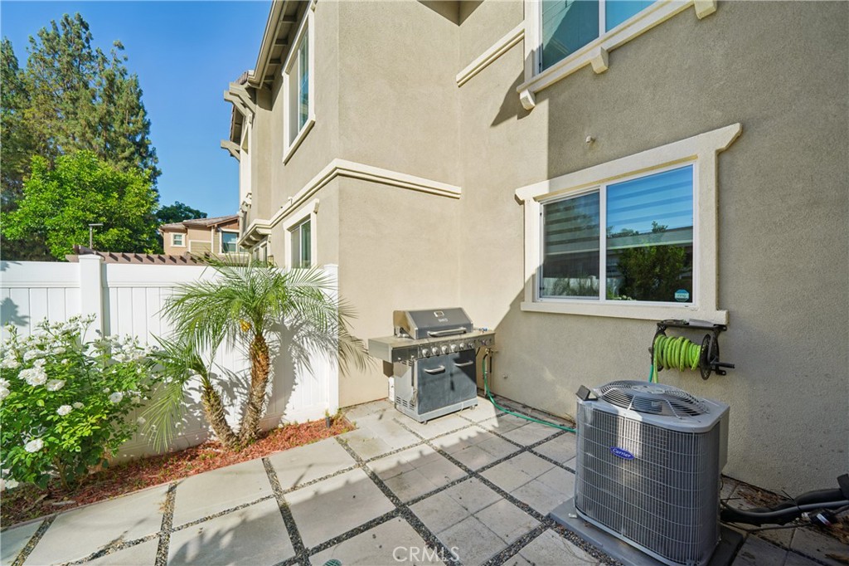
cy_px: 283
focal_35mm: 13
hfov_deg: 108.3
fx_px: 306
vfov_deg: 85.4
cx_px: 424
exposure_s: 1/200
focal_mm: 13
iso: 100
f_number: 8
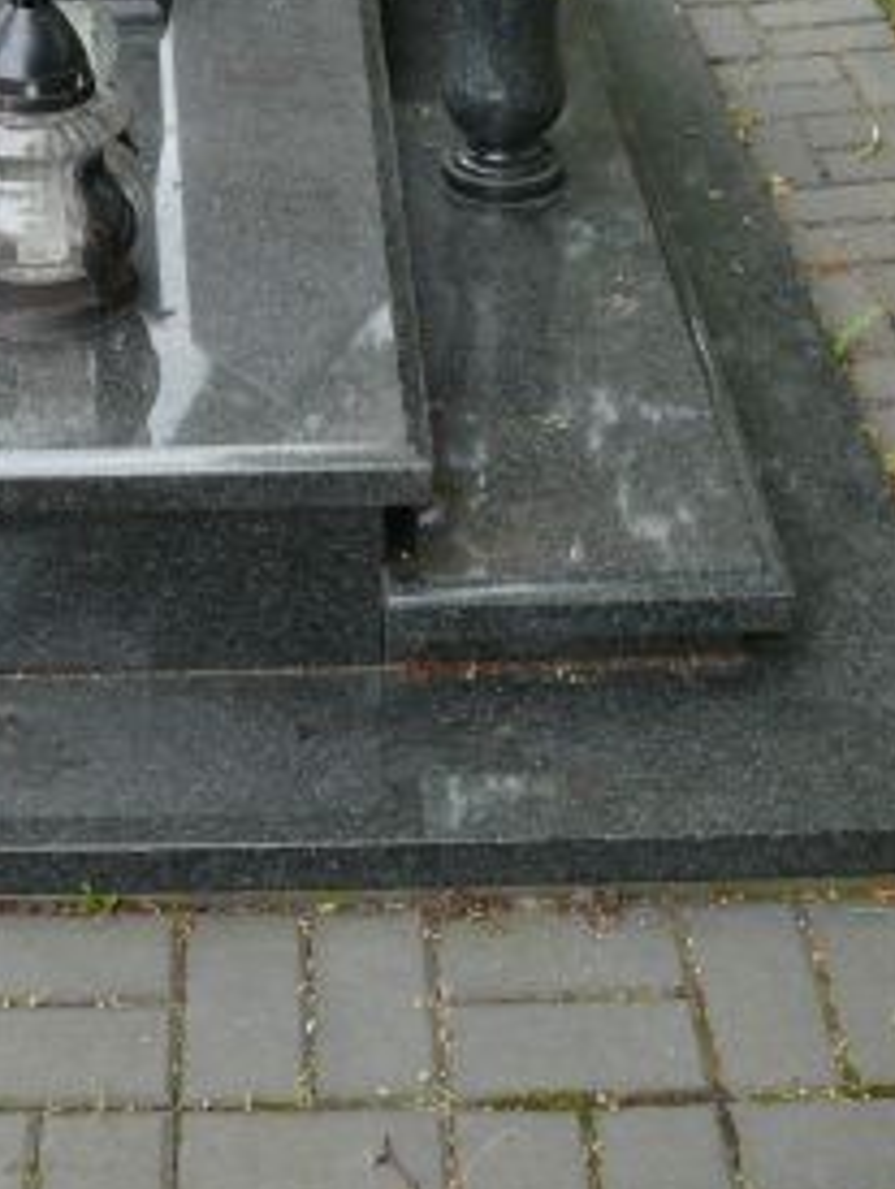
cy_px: 246
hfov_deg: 23.7
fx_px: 2098
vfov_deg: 30.9
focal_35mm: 61
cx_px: 173
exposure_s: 1/125
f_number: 2.8
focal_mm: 7.4
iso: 100
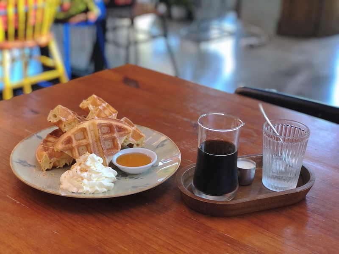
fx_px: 558
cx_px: 170
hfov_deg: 33.8
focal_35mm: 57
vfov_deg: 25.7
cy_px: 127
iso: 125
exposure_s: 1/30
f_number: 2.8
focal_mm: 6.6
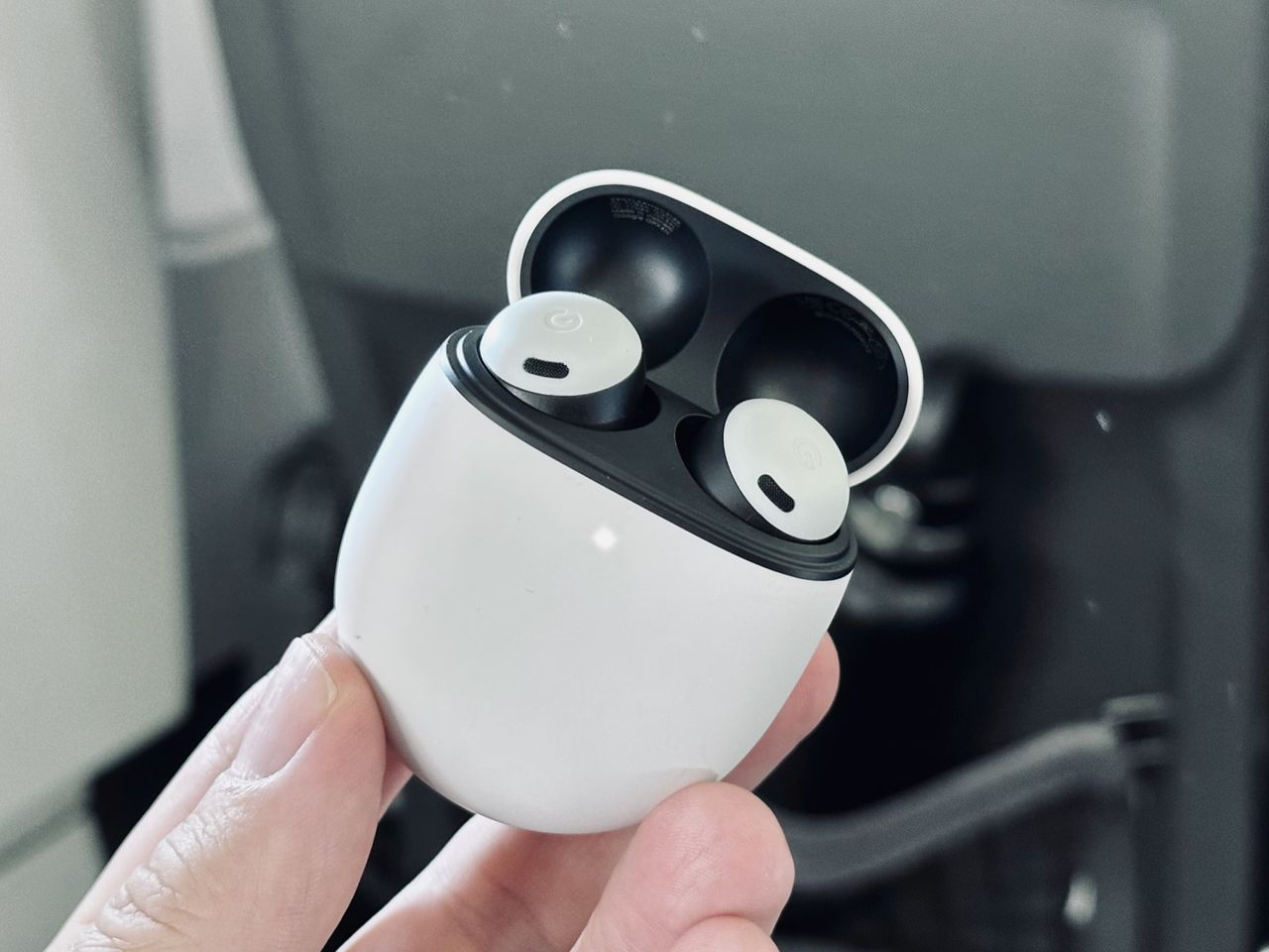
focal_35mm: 48
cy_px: 476
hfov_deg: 39.7
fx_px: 1760
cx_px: 634
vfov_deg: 30.3
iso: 250
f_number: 1.78
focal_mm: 6.86
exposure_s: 1/50
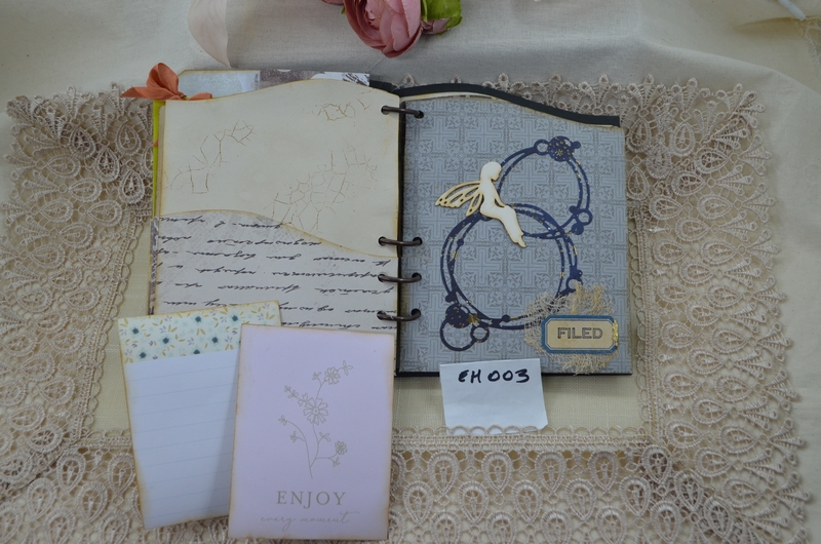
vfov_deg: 36.7
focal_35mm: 36
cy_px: 272
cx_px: 410
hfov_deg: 53.2
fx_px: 819
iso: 360
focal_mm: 24
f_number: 5.6
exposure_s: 1/60
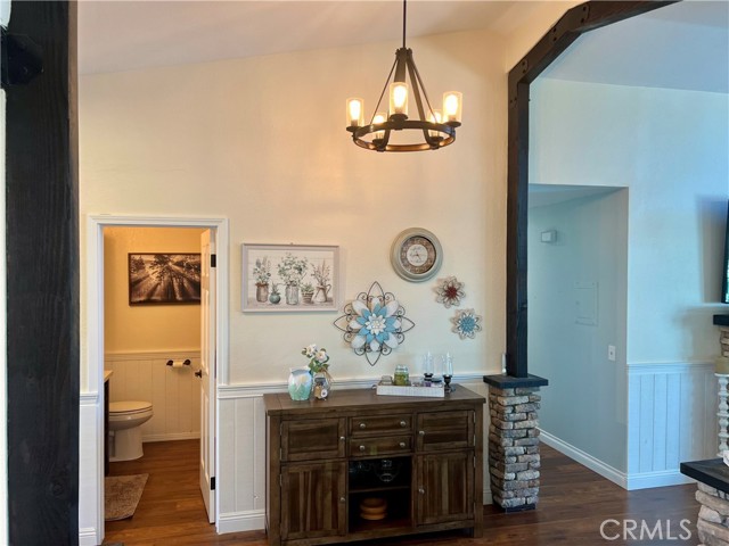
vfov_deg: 53.1
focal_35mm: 26
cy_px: 273
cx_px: 364
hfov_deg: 67.3
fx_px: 548
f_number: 1.5
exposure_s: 1/60
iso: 80
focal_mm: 5.7
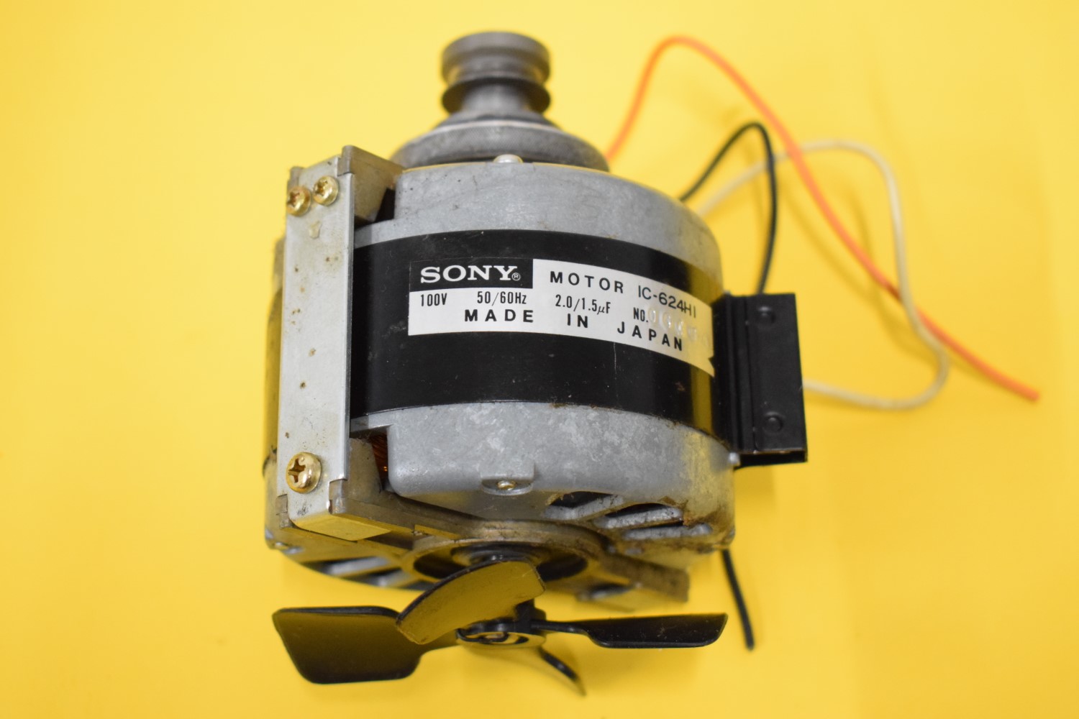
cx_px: 540
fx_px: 1798
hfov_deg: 33.4
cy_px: 360
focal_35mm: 60
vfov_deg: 22.6
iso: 3200
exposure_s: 1/125
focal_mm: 40
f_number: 5
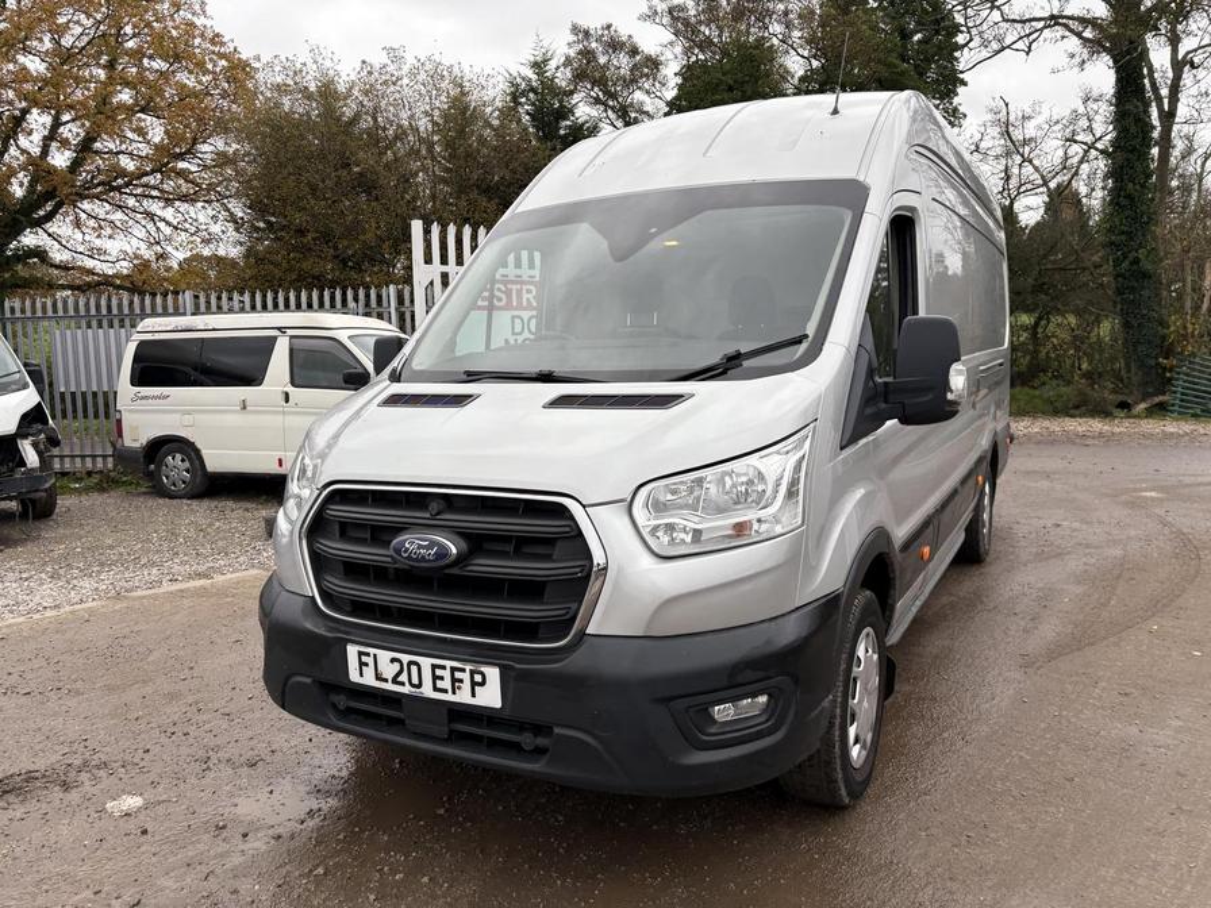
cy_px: 454
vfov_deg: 53.1
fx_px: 910
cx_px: 606
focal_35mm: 26
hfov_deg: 67.3
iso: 50
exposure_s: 1/515
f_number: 1.6
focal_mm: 5.96
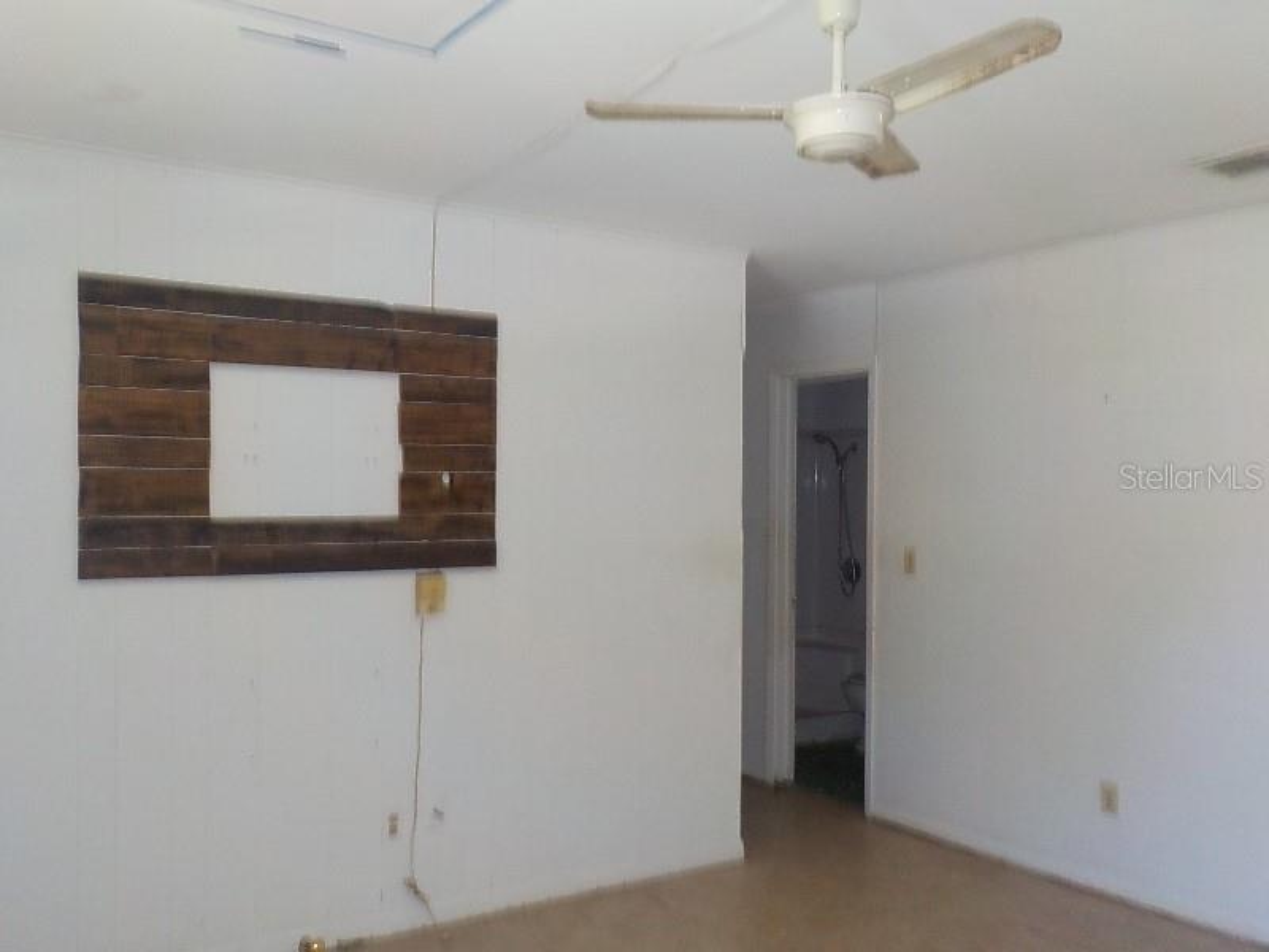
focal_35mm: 30
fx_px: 1100
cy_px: 476
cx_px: 634
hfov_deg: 60.0
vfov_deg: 46.8
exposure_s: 1/30
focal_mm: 4.1
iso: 200
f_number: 3.3
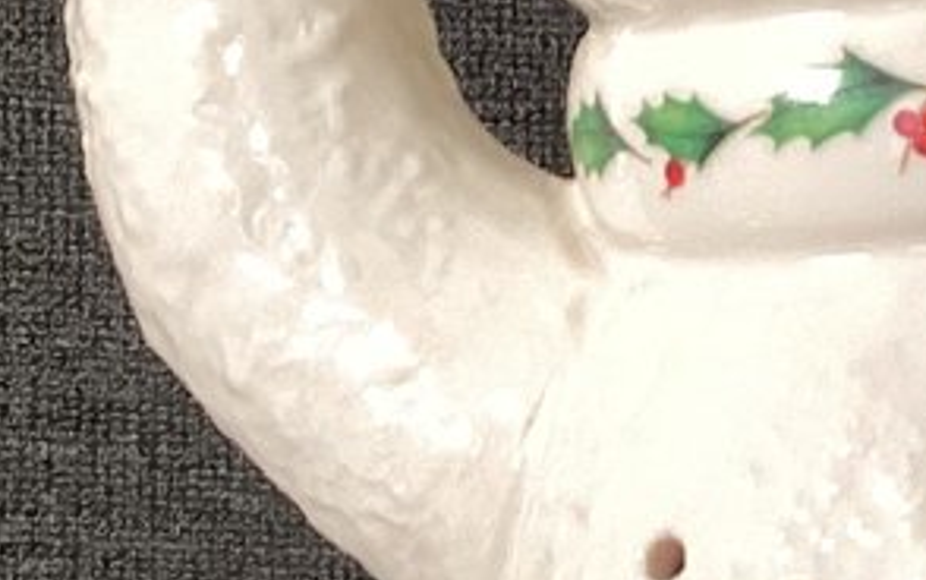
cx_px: 887
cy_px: 512
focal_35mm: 169
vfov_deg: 7.7
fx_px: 4267
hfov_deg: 12.3
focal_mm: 3.3
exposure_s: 1/60
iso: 200
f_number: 2.4
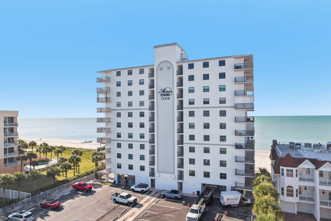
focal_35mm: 22
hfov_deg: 78.6
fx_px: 202
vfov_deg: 57.2
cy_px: 110
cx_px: 166
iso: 400
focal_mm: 8.4
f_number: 2.8
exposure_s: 1/1000
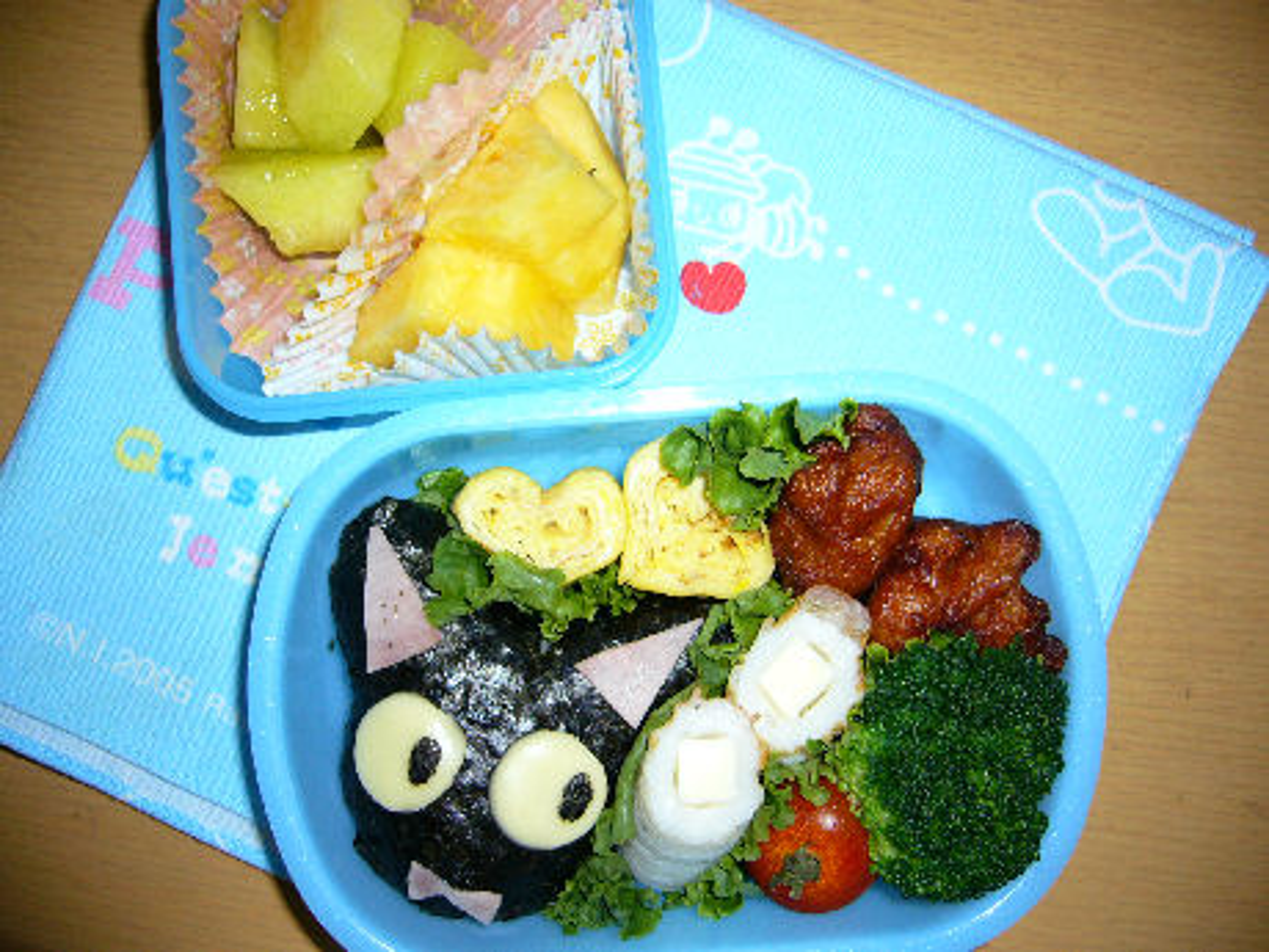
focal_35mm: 35
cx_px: 634
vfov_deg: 40.7
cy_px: 476
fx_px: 1283
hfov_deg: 52.6
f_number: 2.8
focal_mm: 5.8
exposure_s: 1/60
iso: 100
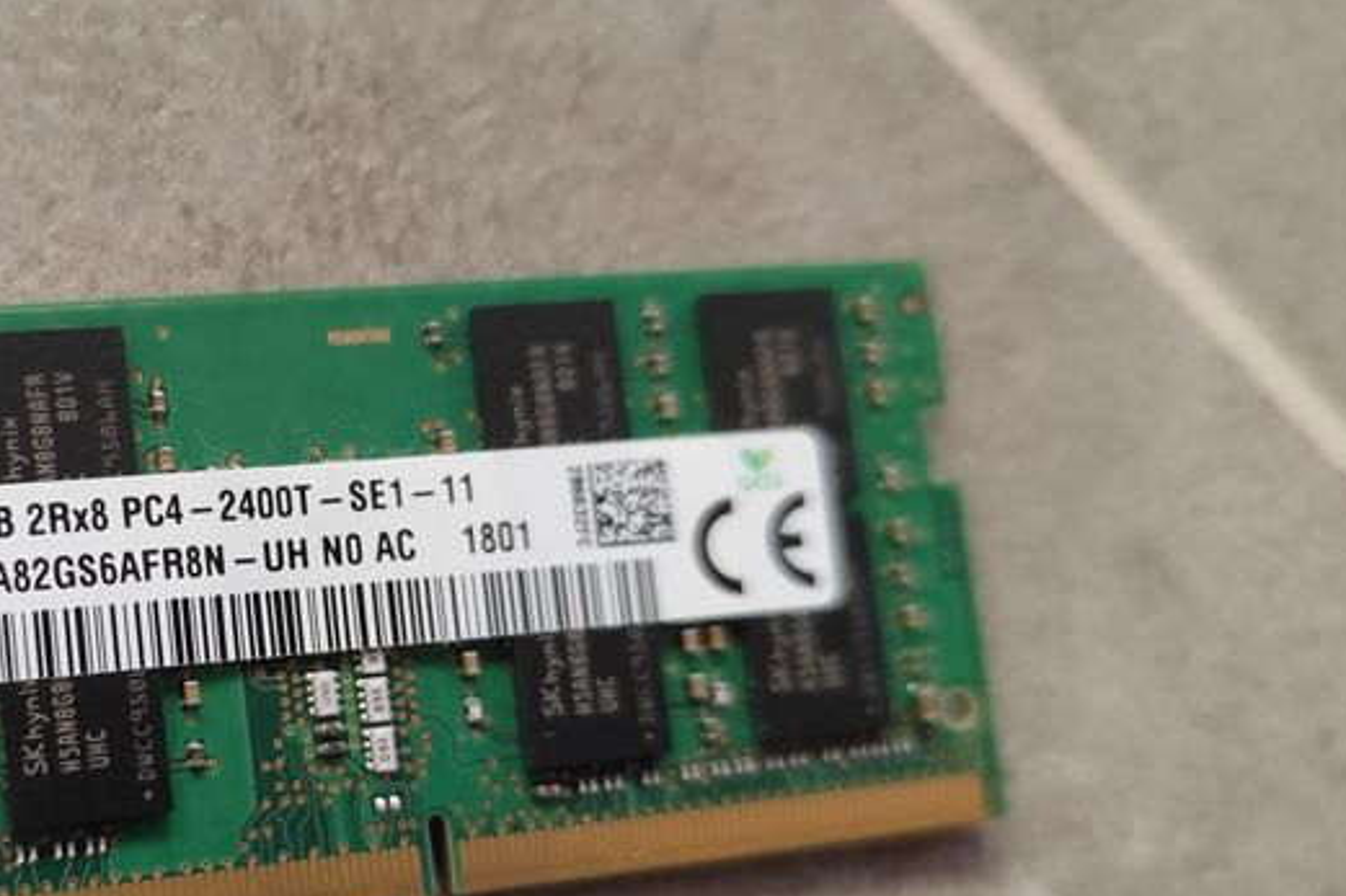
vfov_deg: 28.5
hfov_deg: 40.2
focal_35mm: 47
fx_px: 1757
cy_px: 553
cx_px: 266
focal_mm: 6.19
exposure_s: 1/25
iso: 1600
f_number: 1.65
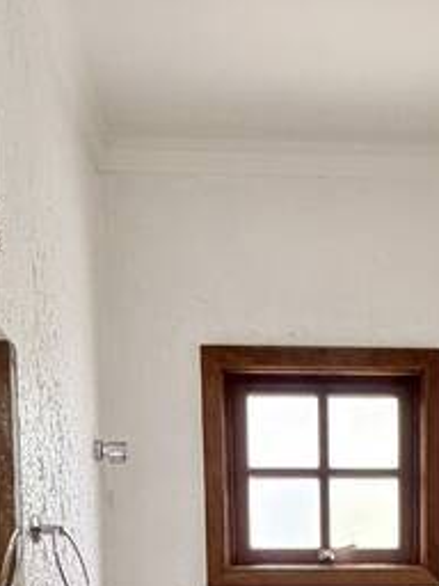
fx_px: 998
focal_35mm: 59
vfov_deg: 27.5
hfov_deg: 24.3
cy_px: 755
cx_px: 366
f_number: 2.2
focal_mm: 2.22
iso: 200
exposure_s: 1/60
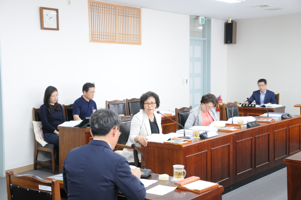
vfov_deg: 25.7
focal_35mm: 52
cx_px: 150
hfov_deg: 37.9
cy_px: 100
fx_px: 438
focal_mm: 35
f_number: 4.2
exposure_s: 1/8
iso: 200
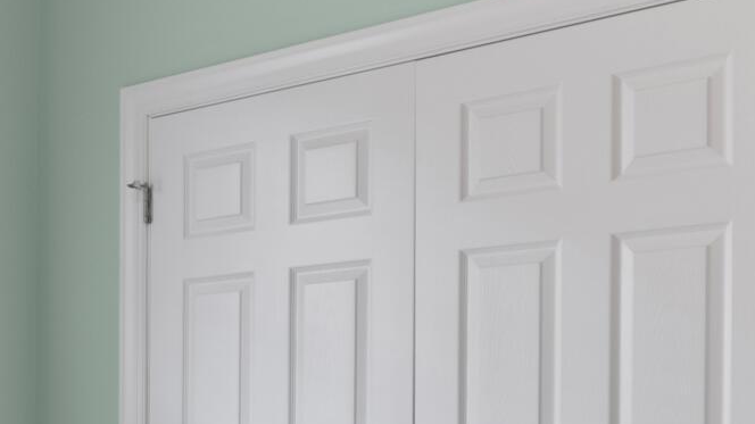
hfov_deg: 27.0
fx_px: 1421
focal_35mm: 71
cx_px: -97
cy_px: 540
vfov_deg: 16.1
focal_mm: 10
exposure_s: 1/4
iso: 100
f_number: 4.5
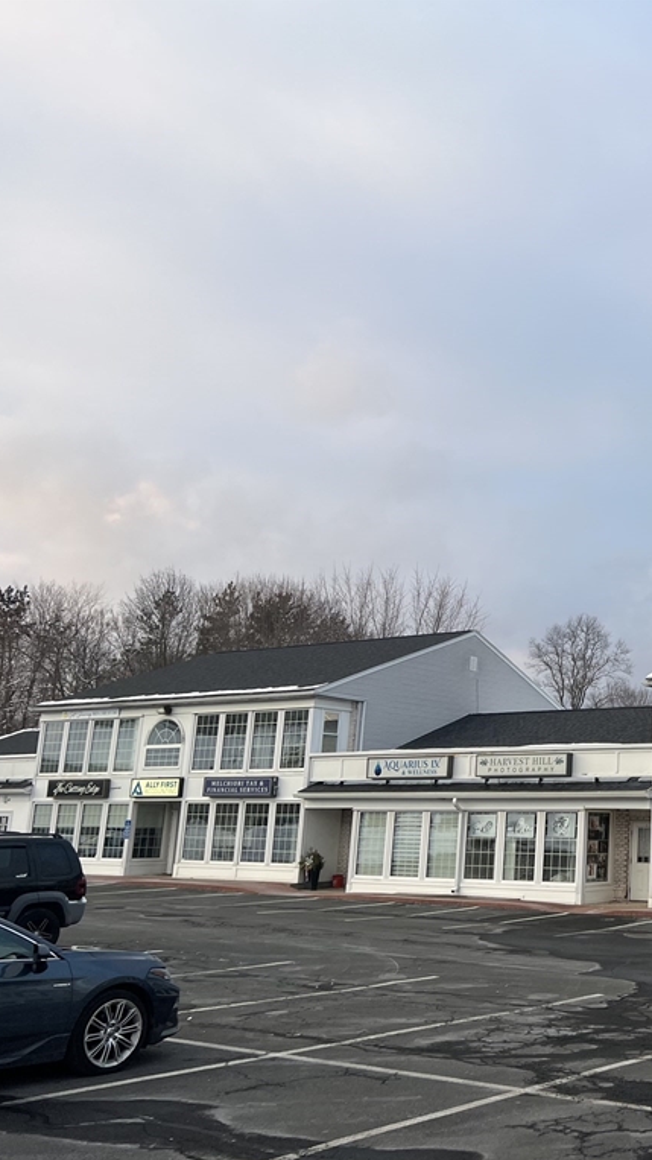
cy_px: 581
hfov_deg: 28.3
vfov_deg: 52.8
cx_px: 720
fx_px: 1168
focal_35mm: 38
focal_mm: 5.7
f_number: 1.5
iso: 50
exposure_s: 1/452
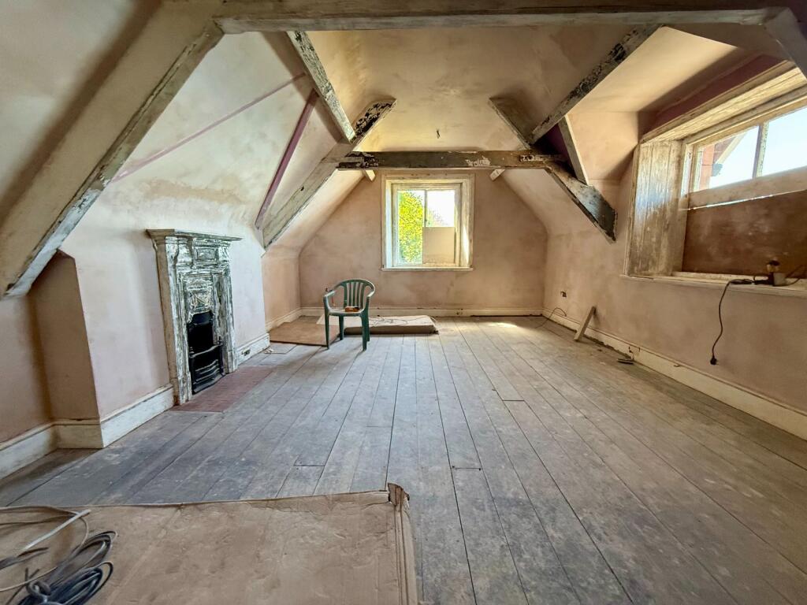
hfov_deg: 102.1
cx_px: 404
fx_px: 326
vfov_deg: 85.7
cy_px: 302
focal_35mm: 14
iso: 320
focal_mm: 2.22
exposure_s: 1/99
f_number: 2.2
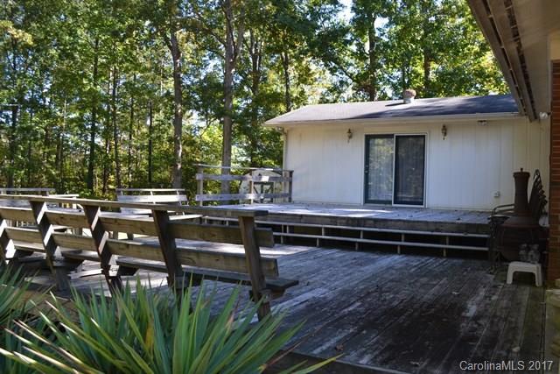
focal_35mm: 30
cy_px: 187
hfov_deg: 61.9
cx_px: 280
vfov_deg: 43.6
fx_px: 467
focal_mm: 20
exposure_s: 1/125
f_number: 5.6
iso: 250
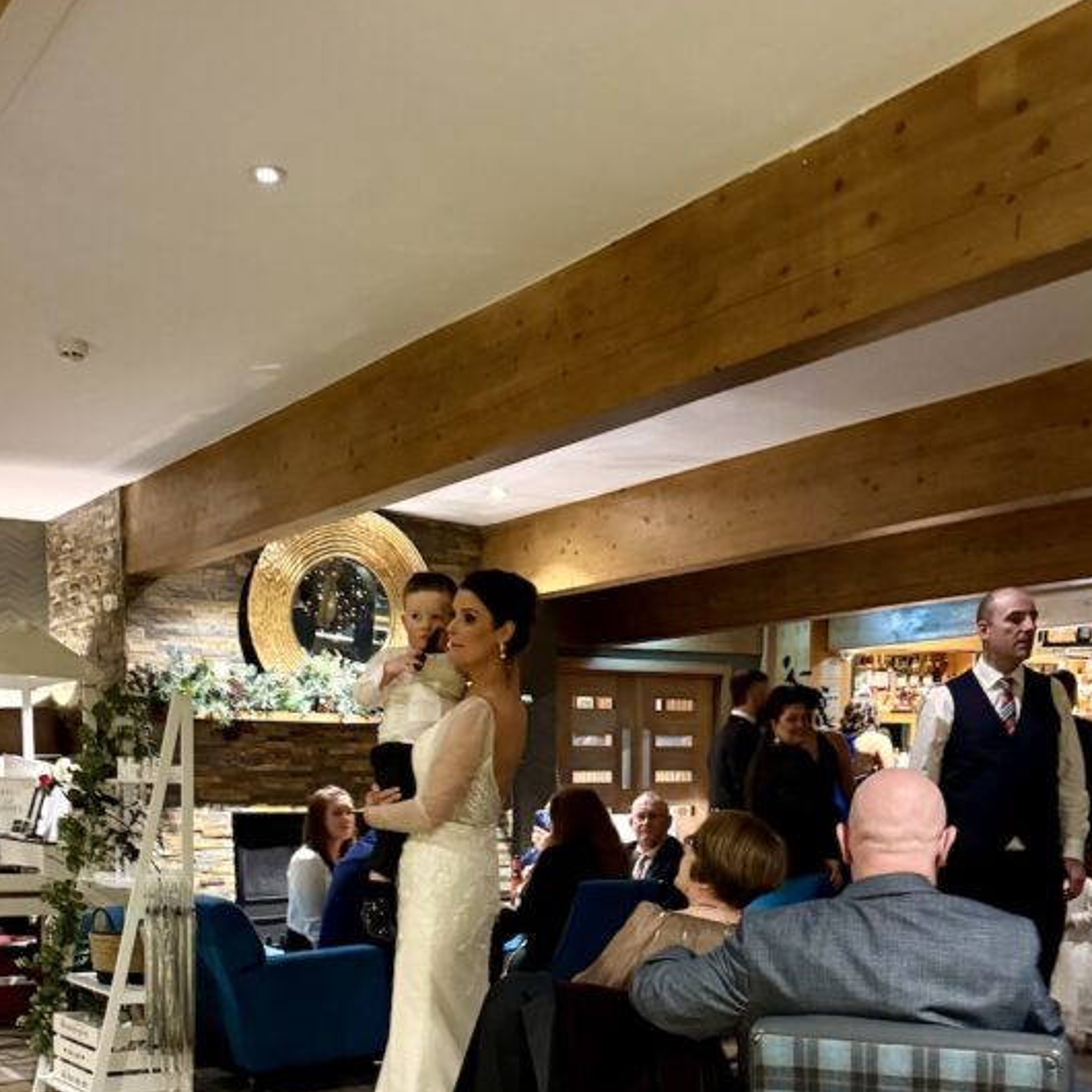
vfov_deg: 38.3
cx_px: 552
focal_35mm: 41
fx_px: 1463
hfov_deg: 40.9
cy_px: 966
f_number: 1.78
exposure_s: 1/25
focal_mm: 6.76
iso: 1000
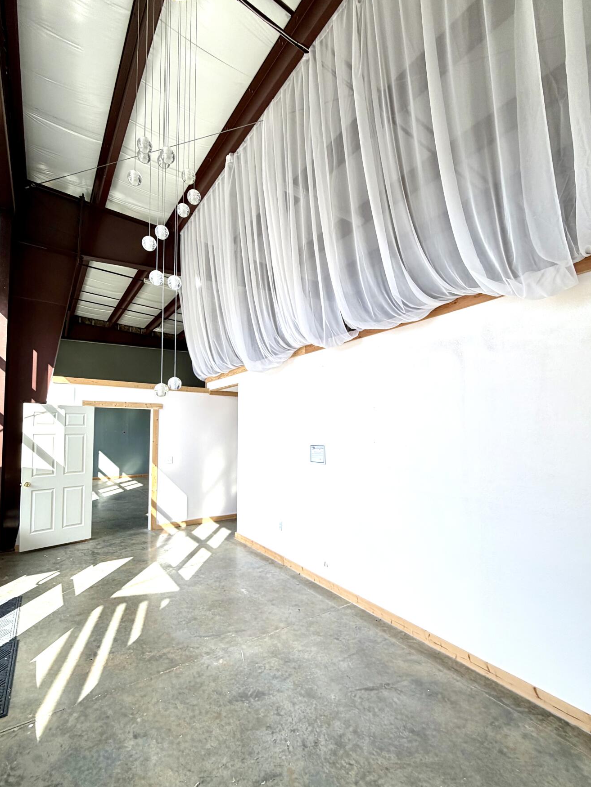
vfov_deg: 94.4
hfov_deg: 78.0
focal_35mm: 16
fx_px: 364
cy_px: 418
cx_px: 279
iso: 40
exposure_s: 1/133
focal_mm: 2.22
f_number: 2.2
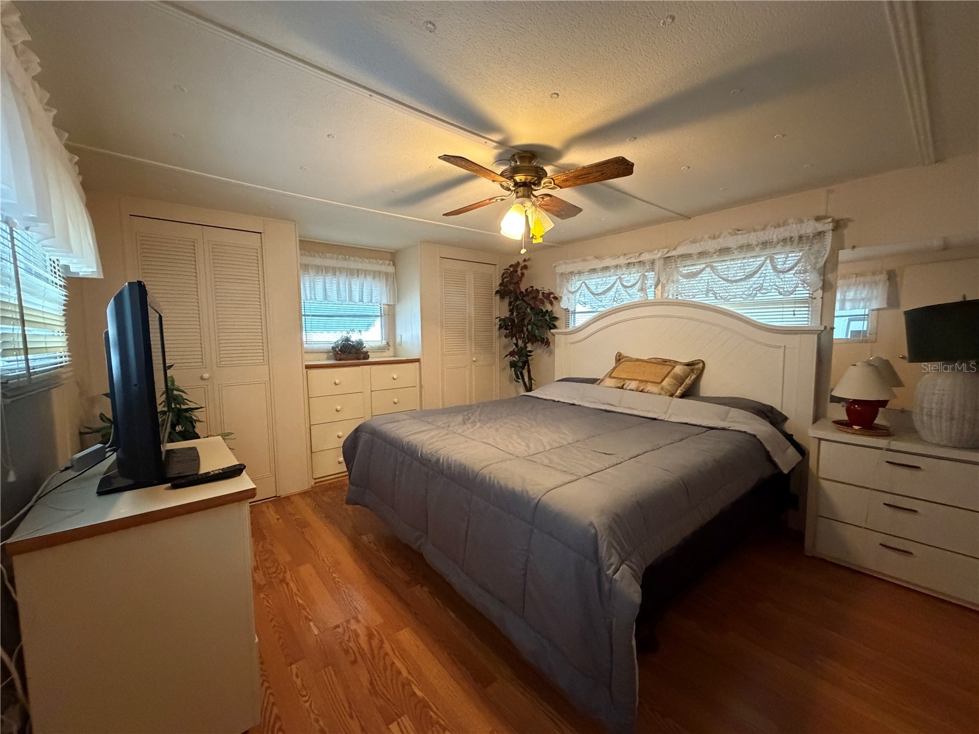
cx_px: 490
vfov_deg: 85.7
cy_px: 367
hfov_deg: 102.1
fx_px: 396
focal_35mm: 14
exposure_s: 1/60
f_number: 2.2
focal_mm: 2.22
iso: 1000
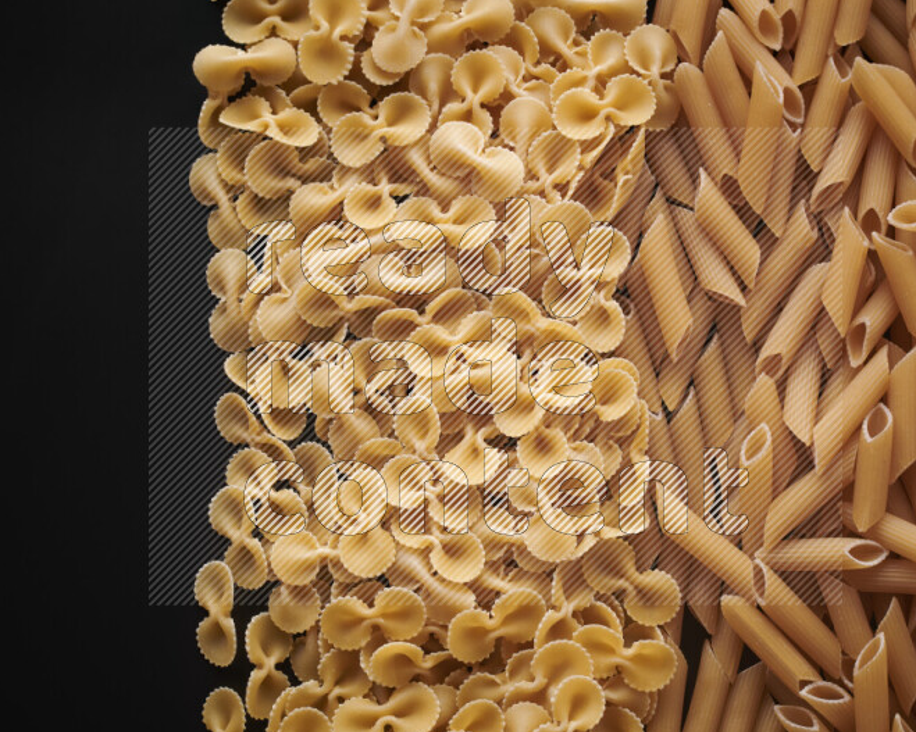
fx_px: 1545
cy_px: 367
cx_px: 495
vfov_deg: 26.7
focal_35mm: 57
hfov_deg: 33.0
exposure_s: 1/100
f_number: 8
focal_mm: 50
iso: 160
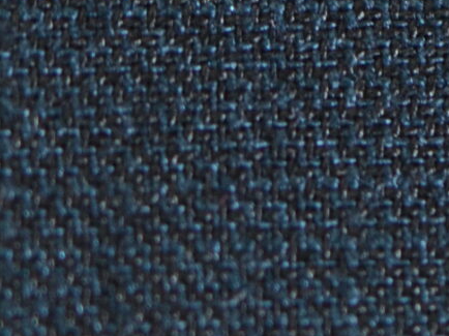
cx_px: 611
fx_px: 9917
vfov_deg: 1.9
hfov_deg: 2.6
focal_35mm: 765
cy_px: 224
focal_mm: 90
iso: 800
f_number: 3.8
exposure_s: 1/125
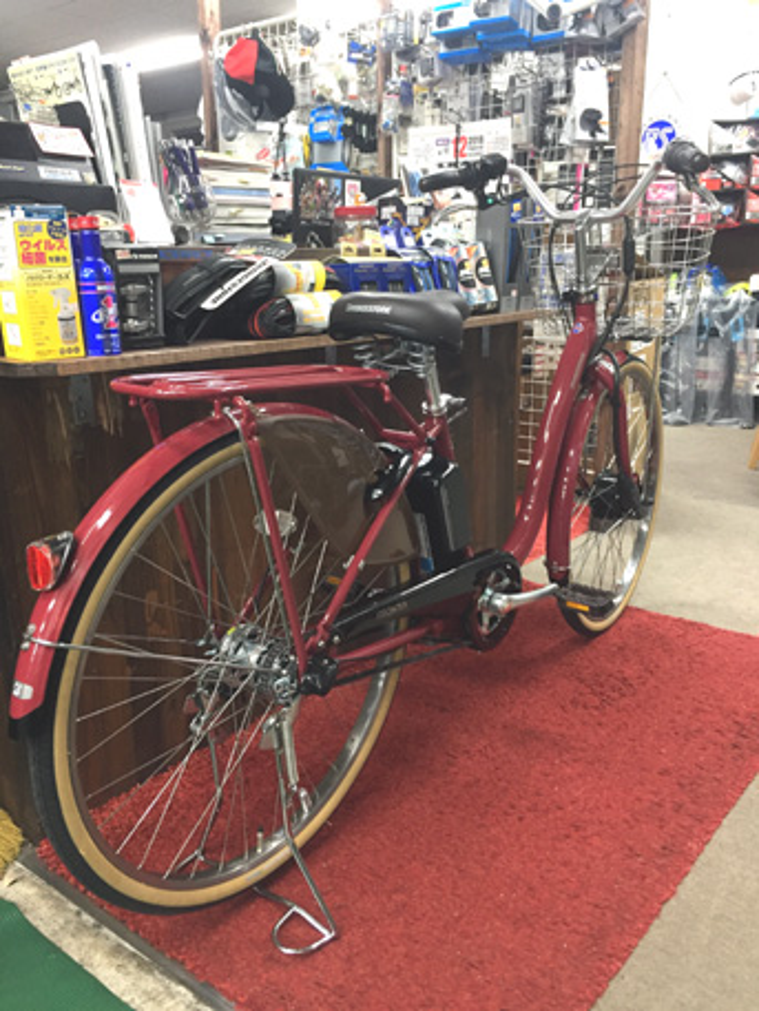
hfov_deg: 48.2
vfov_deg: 61.6
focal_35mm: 29
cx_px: 380
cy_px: 506
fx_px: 847
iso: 100
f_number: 2.2
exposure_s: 1/30
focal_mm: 4.15
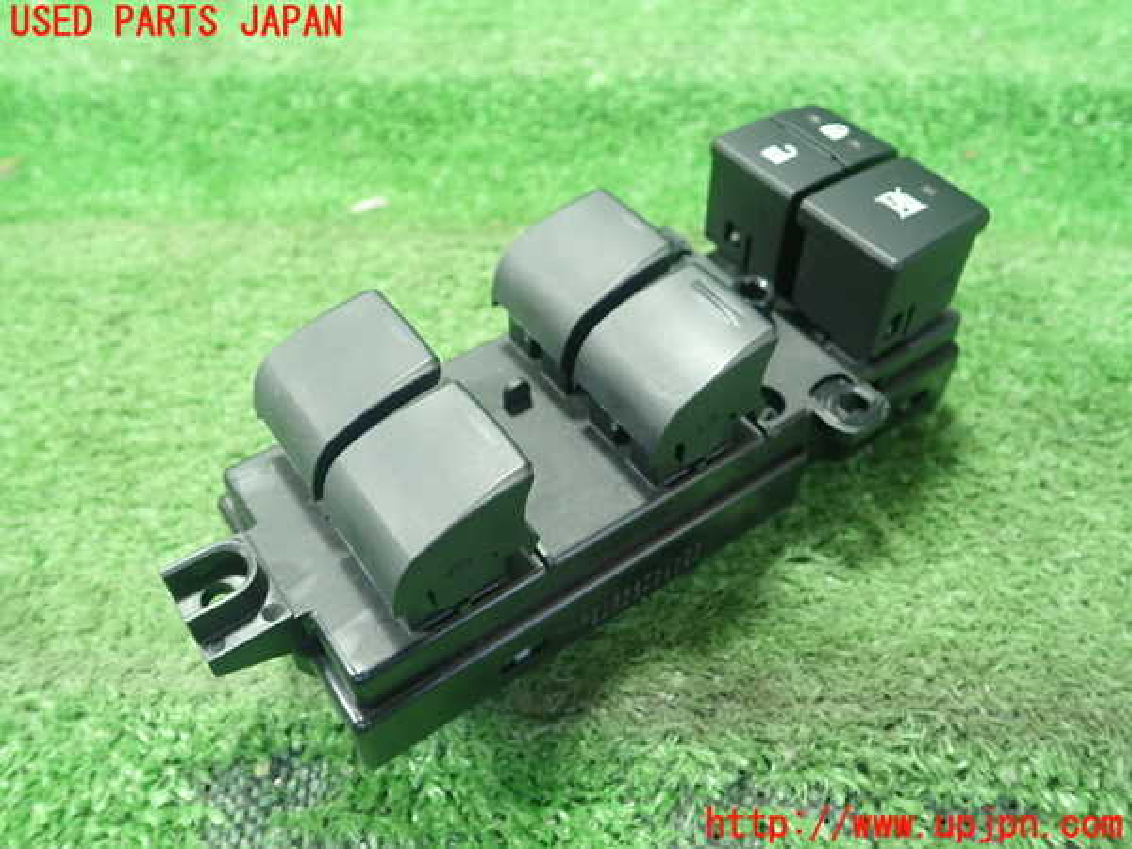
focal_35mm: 30
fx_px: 981
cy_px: 424
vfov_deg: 46.8
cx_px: 566
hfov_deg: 60.0
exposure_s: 1/100
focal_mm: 5.5
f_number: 2.3
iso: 800
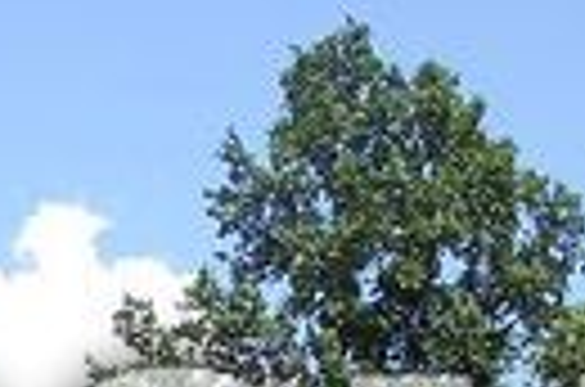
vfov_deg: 10.9
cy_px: 657
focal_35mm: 118
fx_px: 1913
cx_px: -63
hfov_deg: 16.8
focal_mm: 20
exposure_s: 1/250
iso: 360
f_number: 10
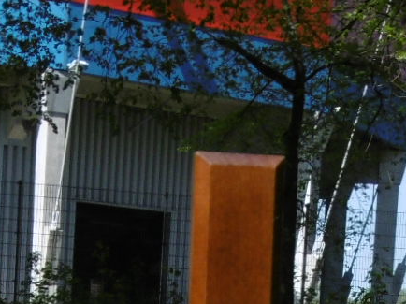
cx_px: 183
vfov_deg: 6.9
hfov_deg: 9.8
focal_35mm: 203
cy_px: 696
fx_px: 2380
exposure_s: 1/640
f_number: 3.8
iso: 100
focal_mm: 7.7
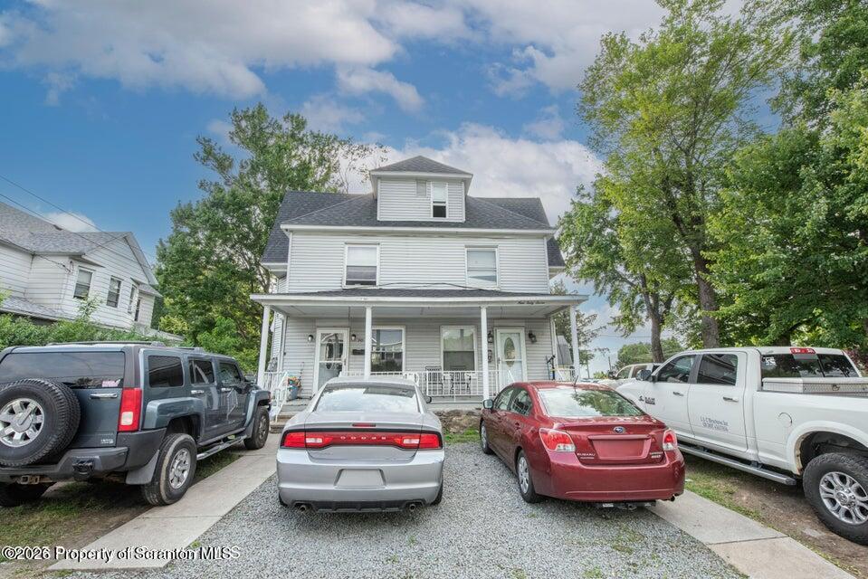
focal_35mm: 15
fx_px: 362
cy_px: 290
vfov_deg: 77.4
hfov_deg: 100.4
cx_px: 434
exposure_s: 1/250
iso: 400
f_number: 8
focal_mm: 15
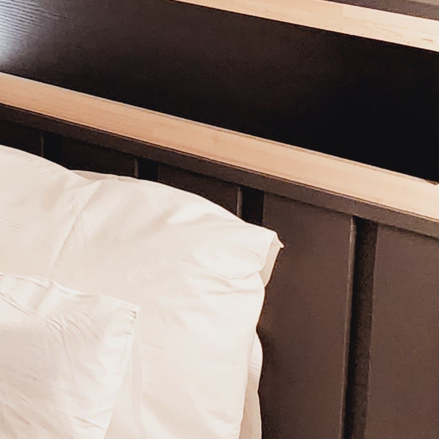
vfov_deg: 13.2
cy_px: -284
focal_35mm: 122
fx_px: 1750
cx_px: -768
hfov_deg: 10.9
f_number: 1.8
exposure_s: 1/120
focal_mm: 6.4
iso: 1000
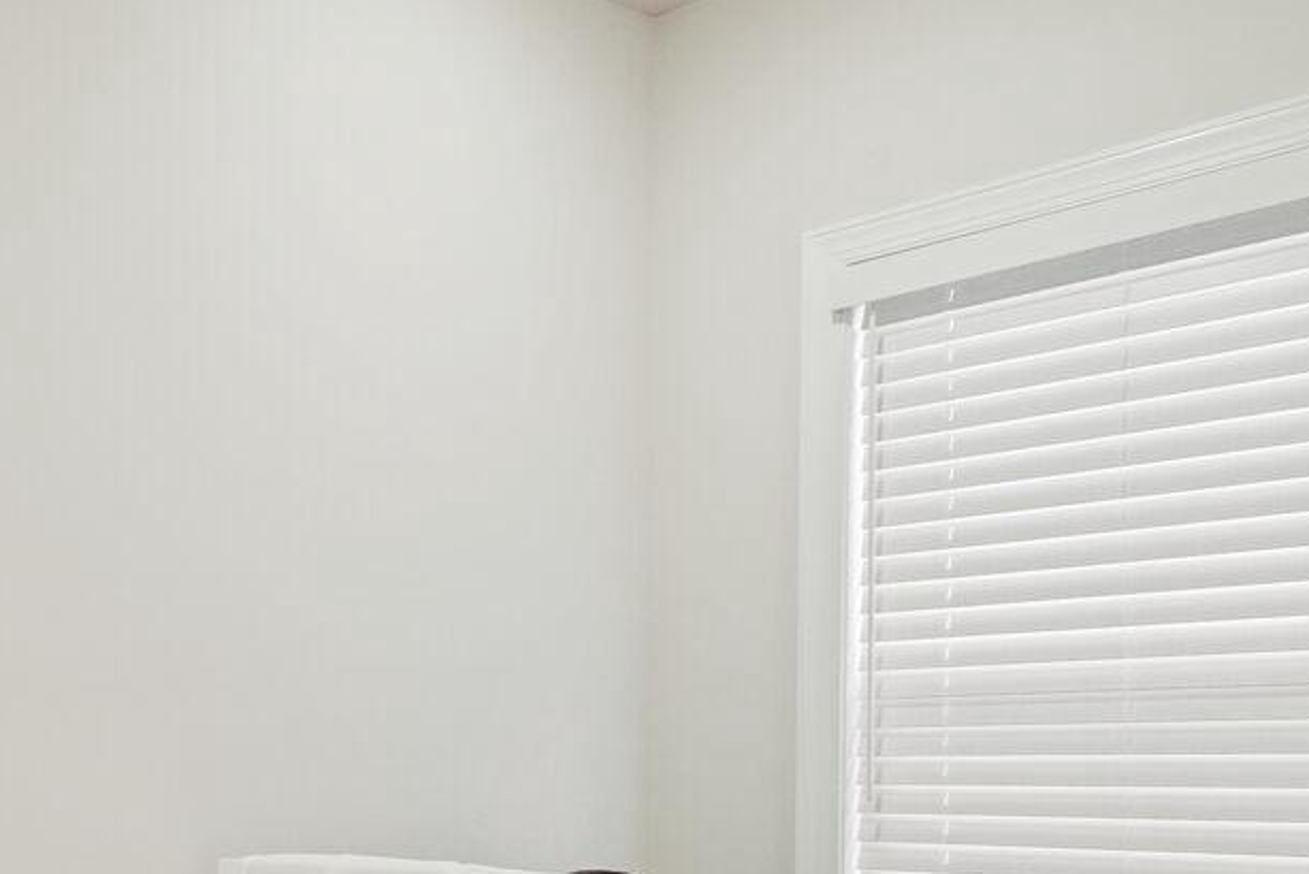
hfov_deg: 36.8
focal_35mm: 45
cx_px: -126
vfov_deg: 29.0
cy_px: 742
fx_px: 1637
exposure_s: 1/15
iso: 400
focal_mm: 16
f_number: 10
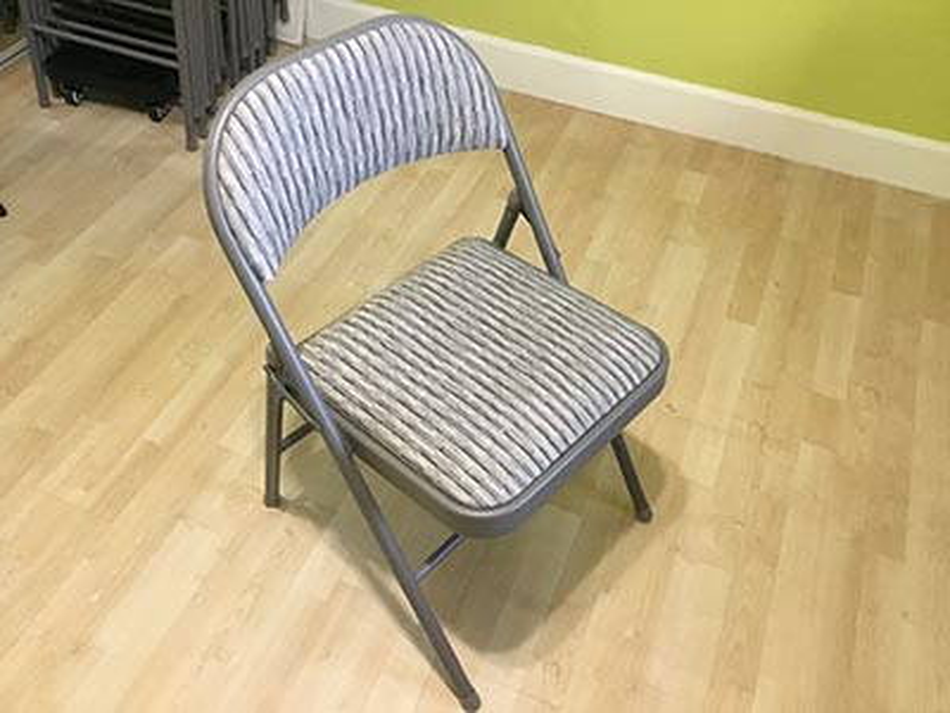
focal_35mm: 31
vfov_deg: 45.4
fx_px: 851
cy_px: 356
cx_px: 475
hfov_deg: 58.4
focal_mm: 3.3
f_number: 2.4
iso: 200
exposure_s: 1/30
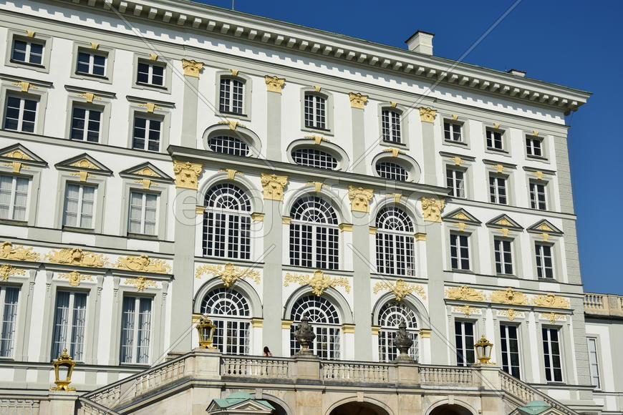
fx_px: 727
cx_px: 312
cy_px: 208
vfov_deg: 31.9
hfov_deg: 46.4
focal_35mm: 42
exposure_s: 1/400
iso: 100
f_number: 9
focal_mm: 28
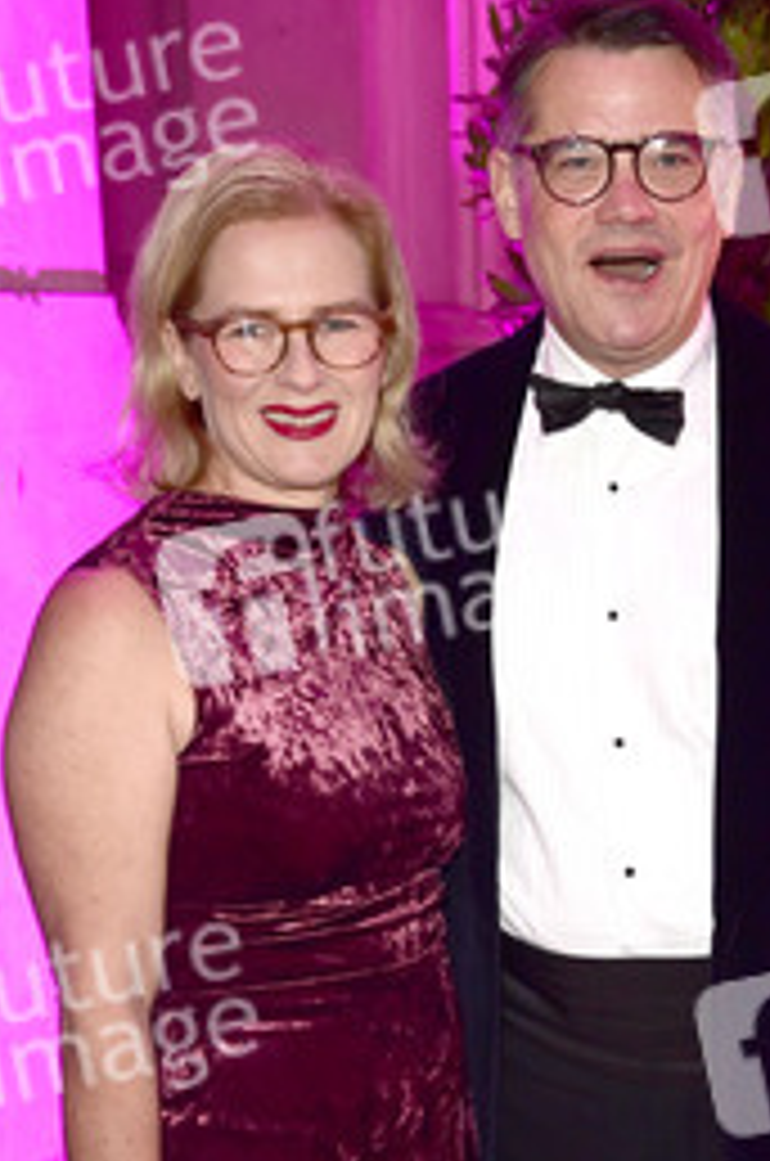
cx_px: 518
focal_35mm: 59
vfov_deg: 33.6
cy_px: 806
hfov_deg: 22.8
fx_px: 1900
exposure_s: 1/80
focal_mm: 38
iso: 2000
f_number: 5.6
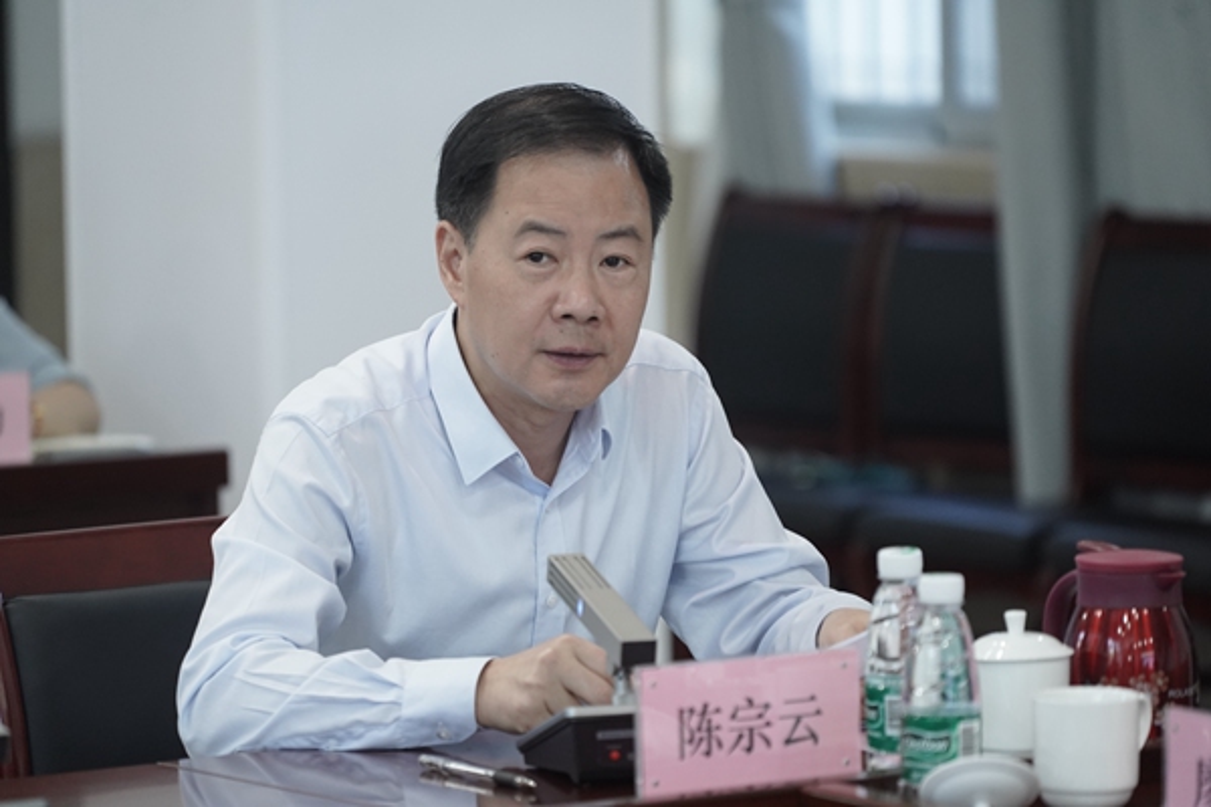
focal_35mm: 200
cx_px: 606
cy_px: 404
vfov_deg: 6.9
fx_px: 6727
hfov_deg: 10.3
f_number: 4
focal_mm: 200
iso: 3200
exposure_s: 1/200
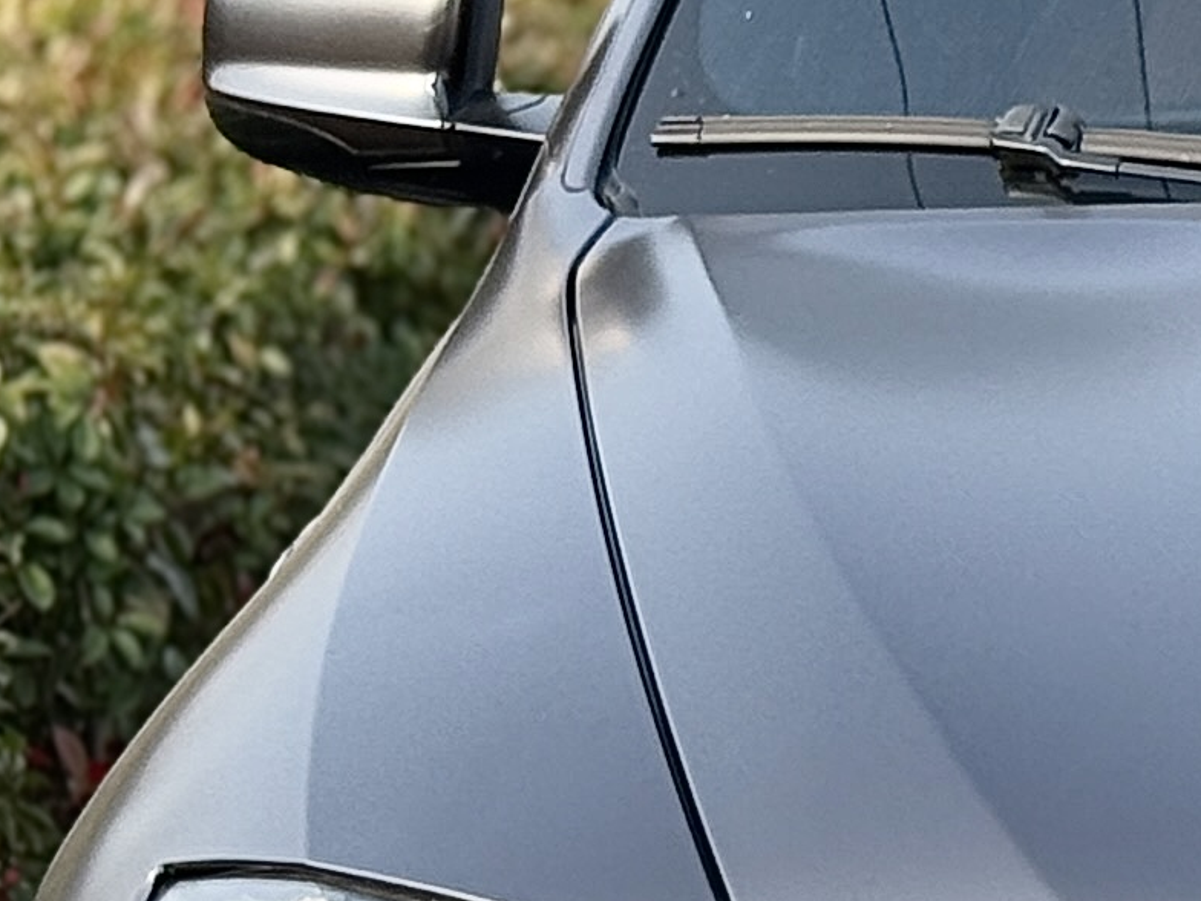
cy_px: 501
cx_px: 1904
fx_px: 8570
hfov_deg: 7.8
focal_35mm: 247
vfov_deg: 6.0
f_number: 1.78
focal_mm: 6.76
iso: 64
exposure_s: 1/1883
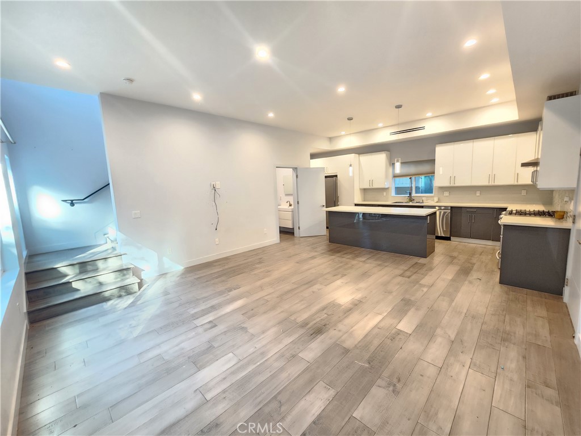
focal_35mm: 13
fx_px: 218
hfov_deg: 106.2
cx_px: 290
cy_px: 218
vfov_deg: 89.9
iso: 400
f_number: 2.2
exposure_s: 1/30
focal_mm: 2.2
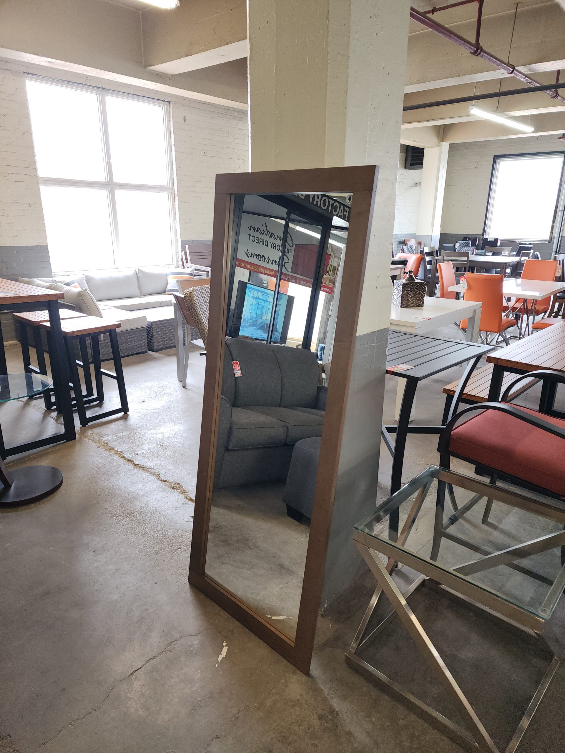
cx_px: 282
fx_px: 501
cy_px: 376
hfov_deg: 58.9
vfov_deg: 73.9
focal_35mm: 23
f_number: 1.8
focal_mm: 6.4
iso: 100
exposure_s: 1/60
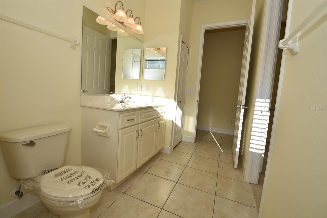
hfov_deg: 100.4
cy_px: 109
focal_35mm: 15
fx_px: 136
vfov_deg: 77.3
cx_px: 164
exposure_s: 1/125
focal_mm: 10
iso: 100
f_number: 5.6
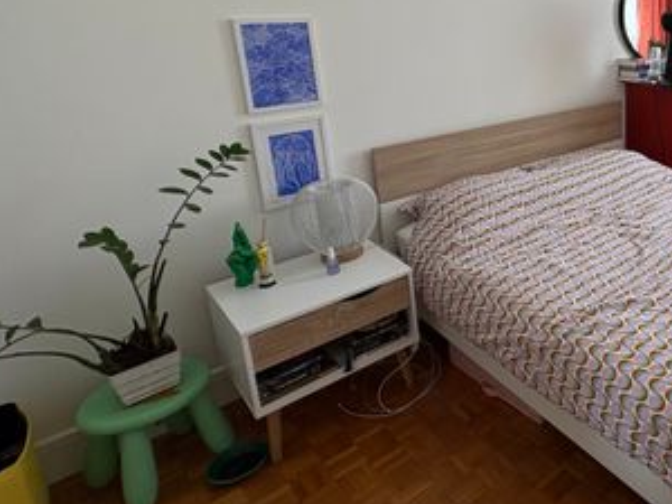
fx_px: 544
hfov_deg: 52.3
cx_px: 652
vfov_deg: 48.0
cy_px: 132
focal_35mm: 28
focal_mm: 2.22
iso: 64
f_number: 2.2
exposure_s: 1/135
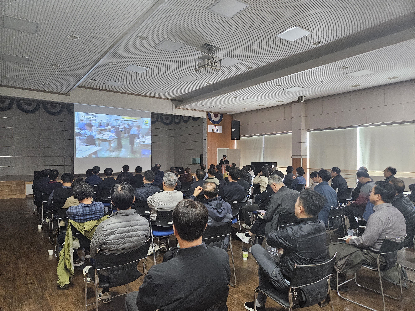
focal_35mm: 23
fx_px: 276
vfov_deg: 58.9
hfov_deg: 73.9
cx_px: 208
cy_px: 156
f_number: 1.8
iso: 500
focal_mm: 5.4
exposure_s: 1/40
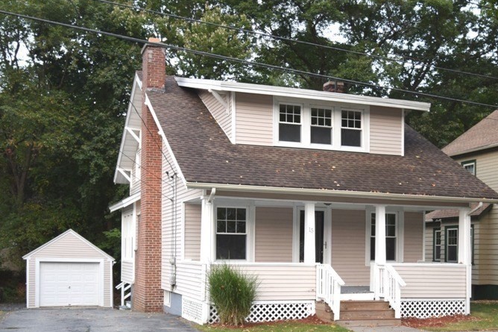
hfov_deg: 42.7
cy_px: 250
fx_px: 636
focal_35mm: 46
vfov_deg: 28.8
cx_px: 274
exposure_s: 1/60
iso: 450
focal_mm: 20
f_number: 5.6
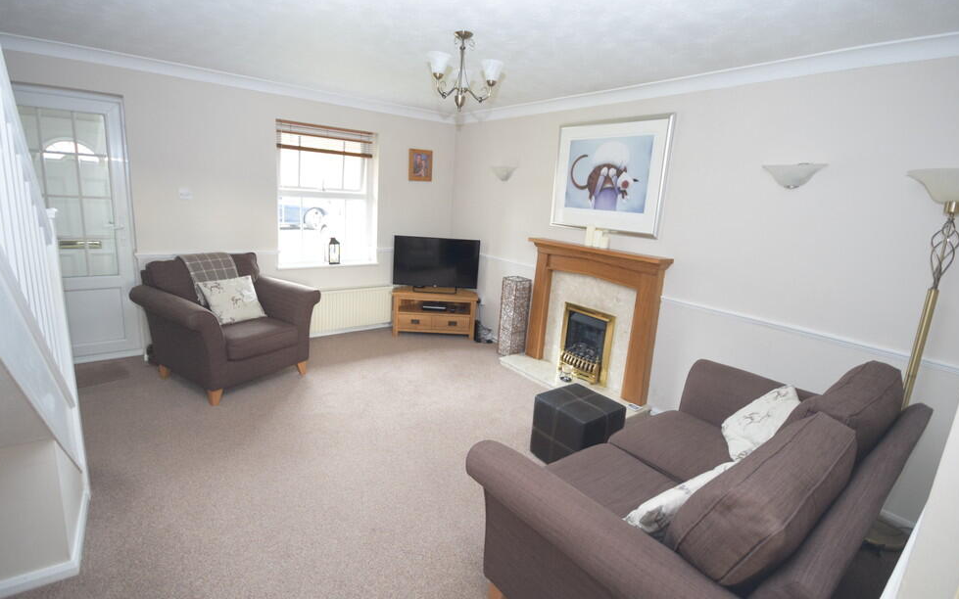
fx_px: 418
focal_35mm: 16
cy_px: 283
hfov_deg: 97.8
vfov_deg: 71.2
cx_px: 470
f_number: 4
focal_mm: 10
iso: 1600
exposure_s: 1/30
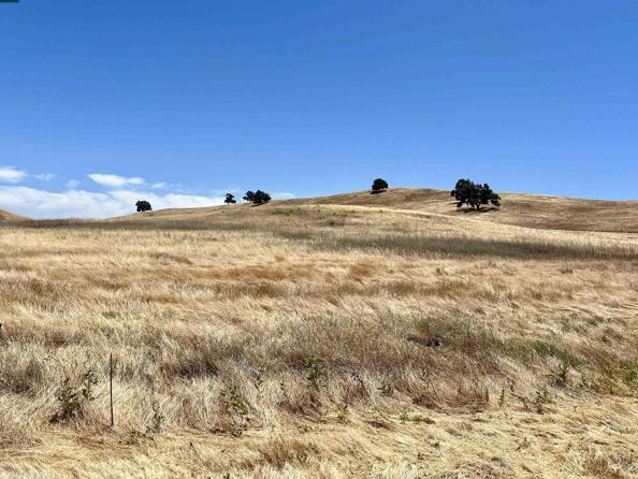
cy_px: 249
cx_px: 318
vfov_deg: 49.8
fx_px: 516
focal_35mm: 28
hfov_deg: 63.4
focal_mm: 5.7
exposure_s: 1/7463
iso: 50
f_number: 1.5
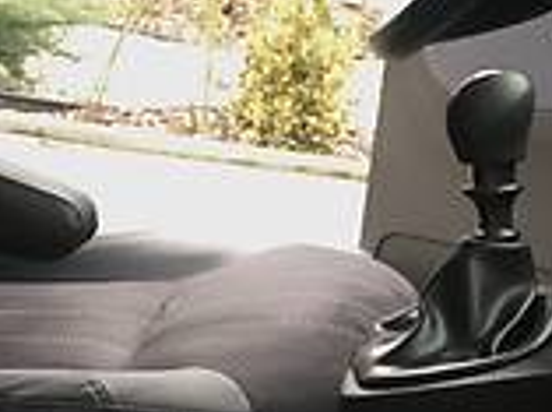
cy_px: 169
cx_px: -60
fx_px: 2275
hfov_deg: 13.5
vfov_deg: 10.3
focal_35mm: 143
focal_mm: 4
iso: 100
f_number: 1.8
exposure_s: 1/5
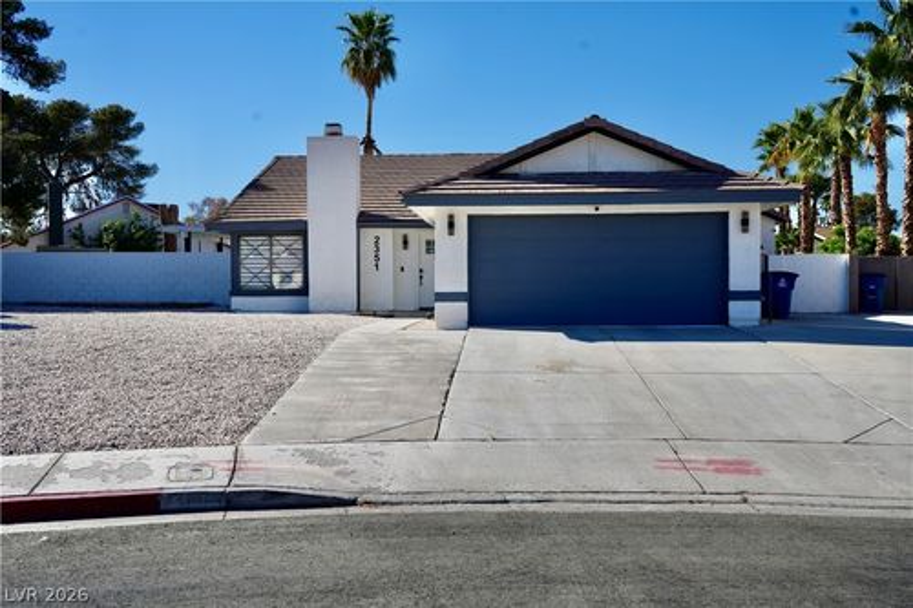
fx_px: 811
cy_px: 304
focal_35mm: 32
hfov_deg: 58.7
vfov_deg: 41.1
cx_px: 456
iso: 100
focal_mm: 32
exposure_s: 1/400
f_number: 8
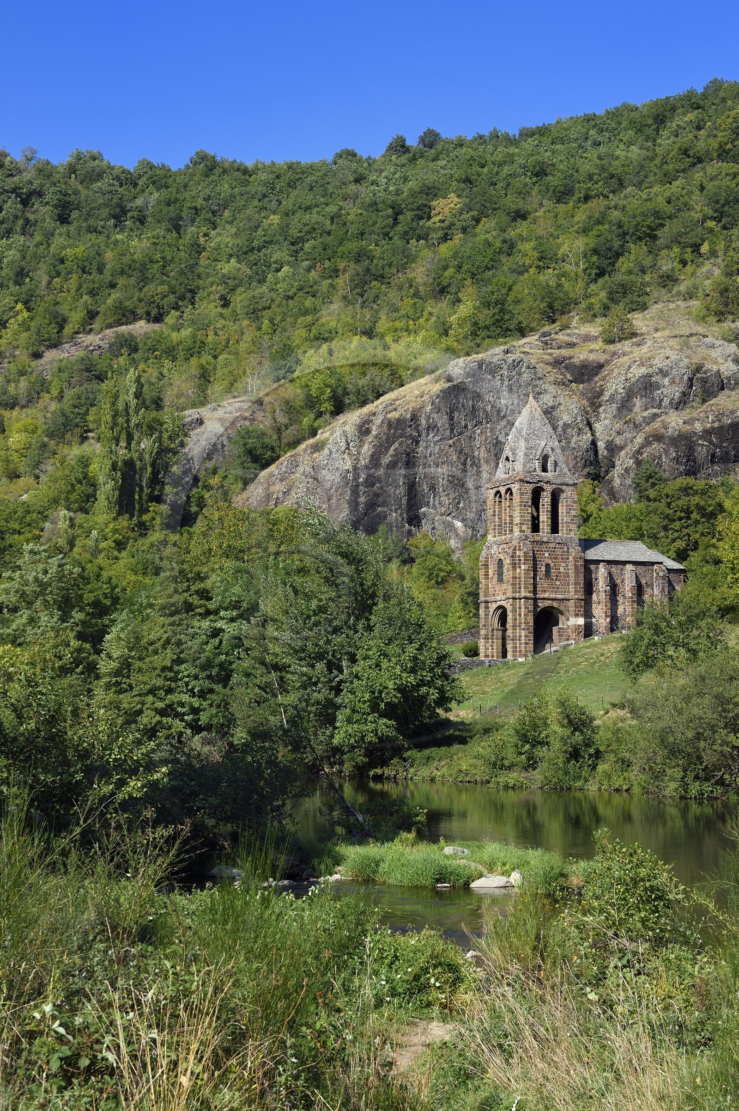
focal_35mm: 52
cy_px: 556
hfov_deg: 26.0
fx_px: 1603
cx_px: 370
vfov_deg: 38.2
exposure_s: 1/250
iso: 200
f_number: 11
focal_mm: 52
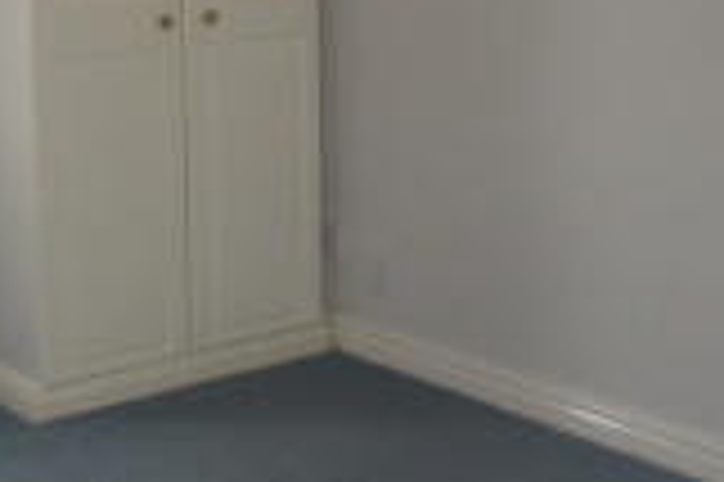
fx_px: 1426
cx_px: 45
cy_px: 38
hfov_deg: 27.3
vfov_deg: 18.8
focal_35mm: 71
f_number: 5
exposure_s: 1/100
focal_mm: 16
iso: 800
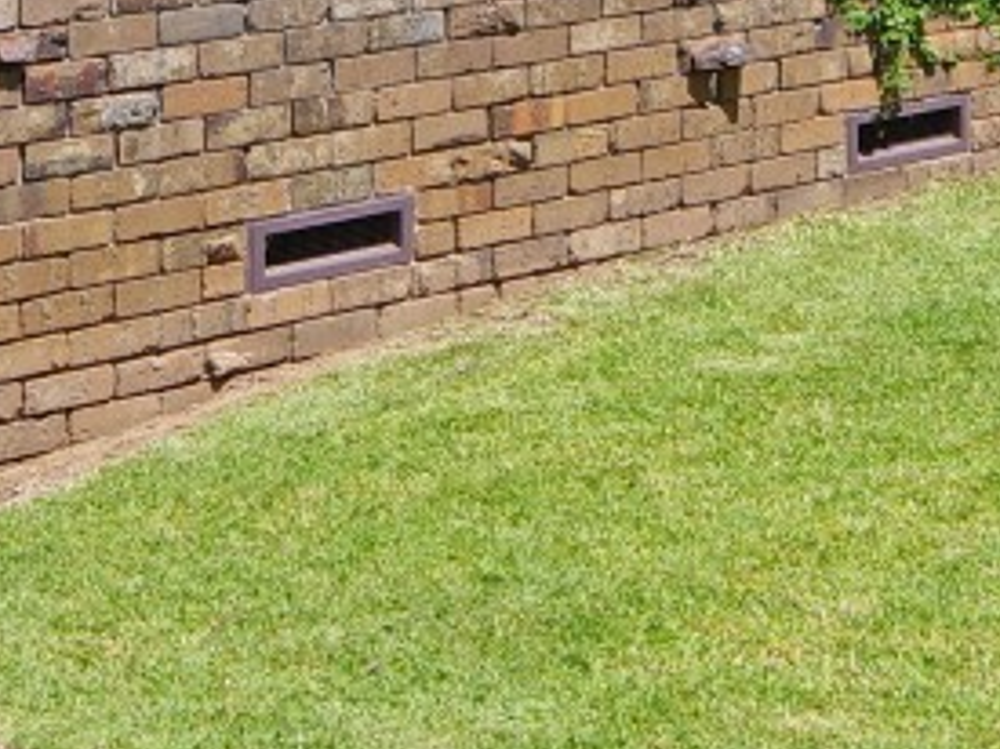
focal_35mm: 119
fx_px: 3436
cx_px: 720
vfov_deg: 11.4
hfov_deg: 16.5
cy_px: -680
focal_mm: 21
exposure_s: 1/100
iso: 100
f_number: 11
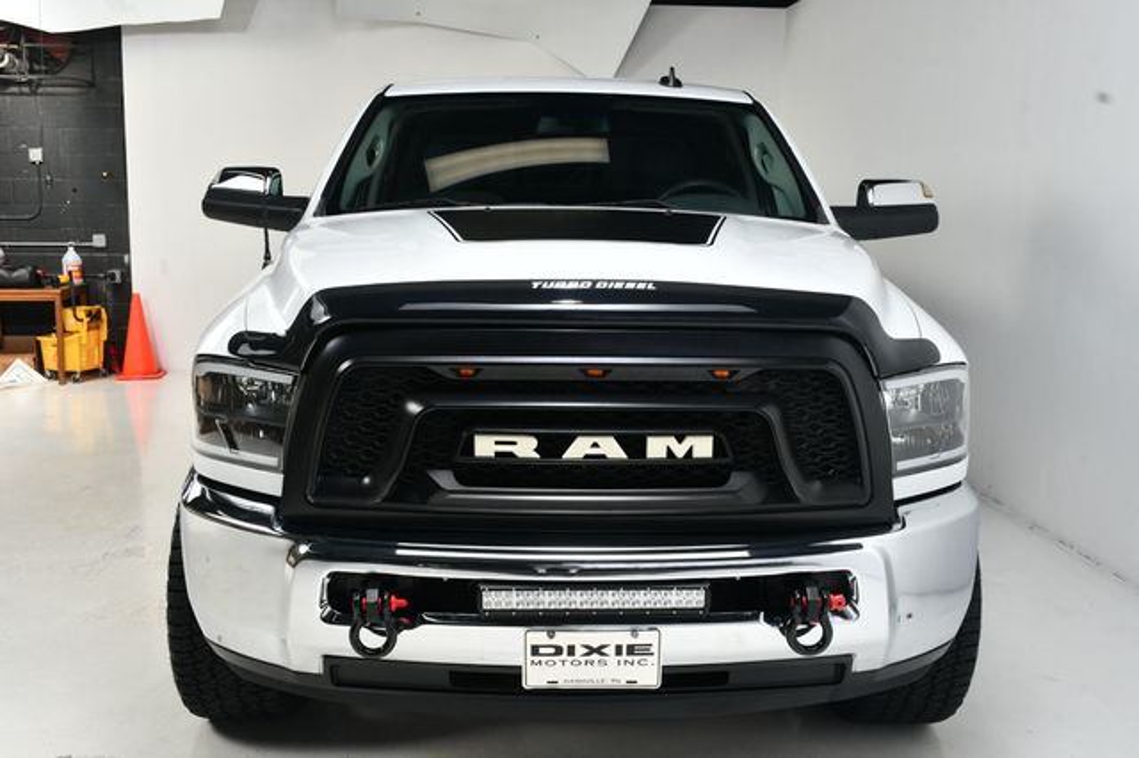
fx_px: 1138
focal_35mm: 36
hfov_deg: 53.2
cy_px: 379
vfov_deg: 36.8
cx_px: 570
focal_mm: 24
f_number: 11
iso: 100
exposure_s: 1/160
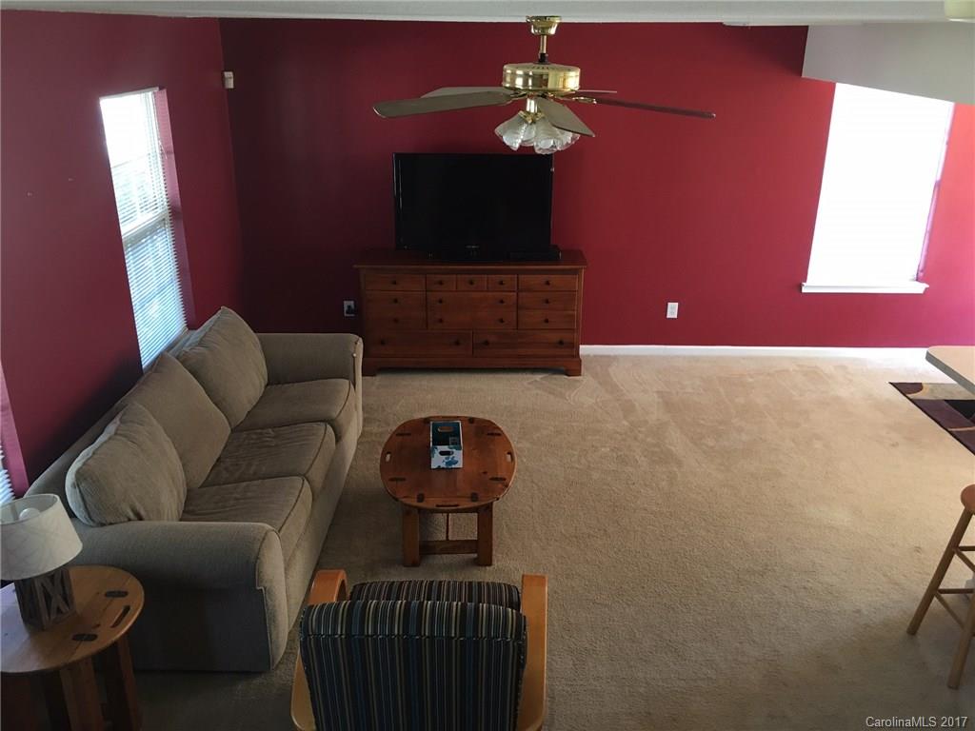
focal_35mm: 29
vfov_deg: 48.2
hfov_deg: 61.7
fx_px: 817
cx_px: 488
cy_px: 366
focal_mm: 4.15
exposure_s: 1/15
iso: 50
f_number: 2.2
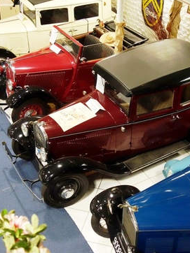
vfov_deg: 37.5
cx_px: 125
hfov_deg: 28.4
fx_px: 374
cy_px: 120
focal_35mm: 51
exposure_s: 1/20
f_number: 2.5
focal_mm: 12.03
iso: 800
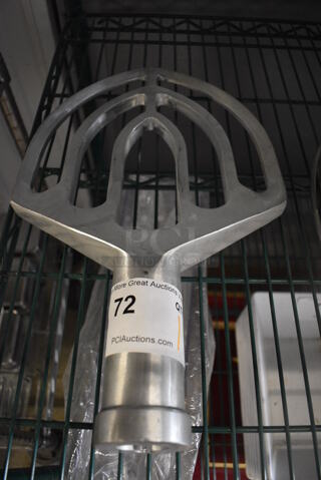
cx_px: 160
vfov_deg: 67.4
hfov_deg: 48.0
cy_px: 240
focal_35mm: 27
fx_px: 361
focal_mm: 18
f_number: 3.5
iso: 2200
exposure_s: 1/125
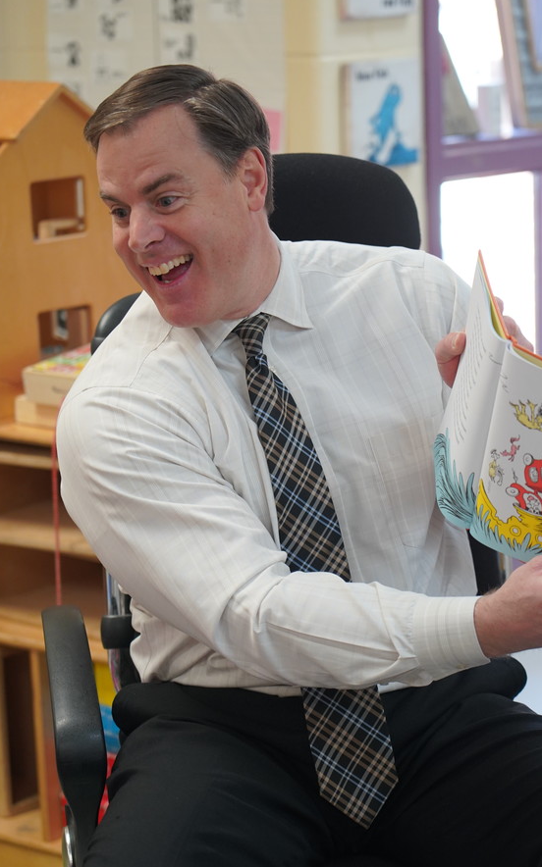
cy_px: 434
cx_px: 322
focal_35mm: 124
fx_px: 2933
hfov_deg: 10.6
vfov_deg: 16.8
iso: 2000
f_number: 4
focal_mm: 105
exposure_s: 1/160
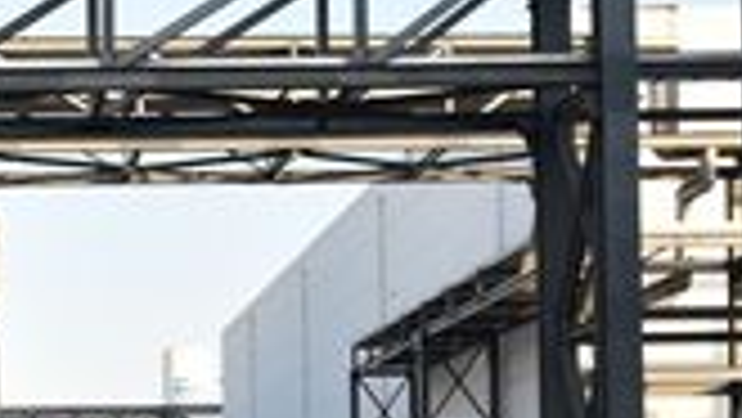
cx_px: -13
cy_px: 573
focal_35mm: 105
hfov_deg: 19.7
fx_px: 2067
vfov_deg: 11.2
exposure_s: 1/200
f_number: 7.1
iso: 400
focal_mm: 30
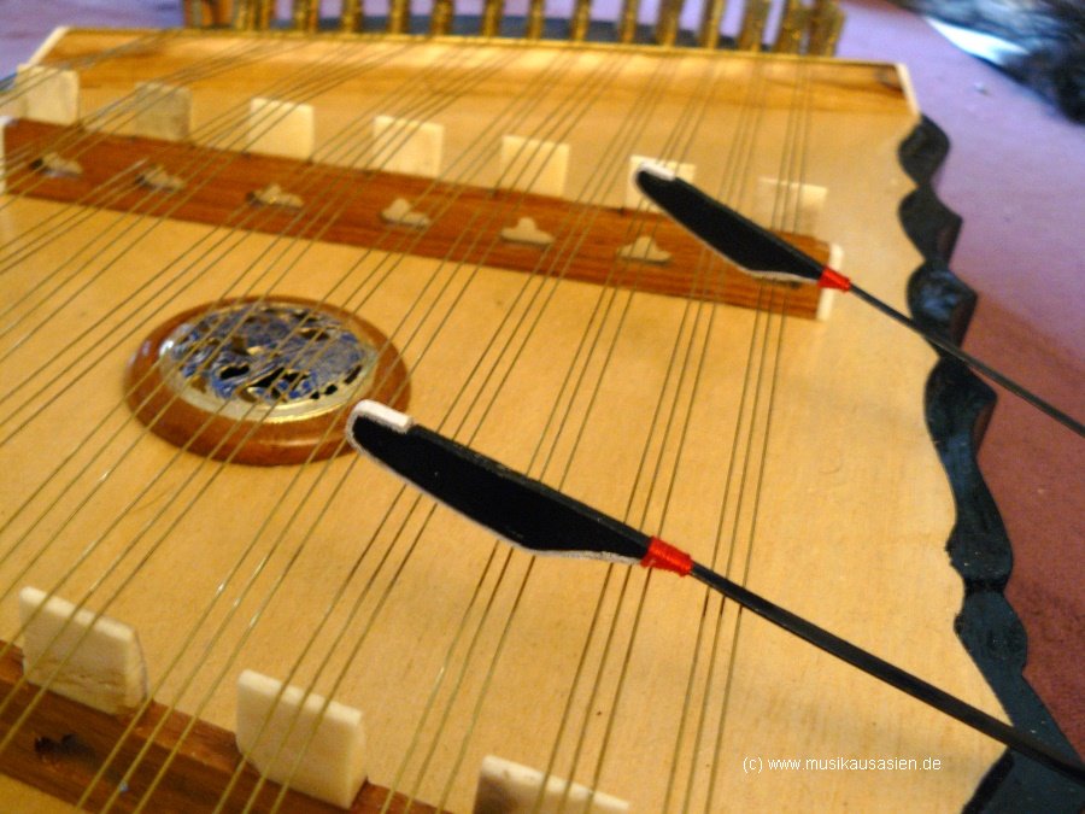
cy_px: 407
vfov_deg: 39.7
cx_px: 542
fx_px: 1128
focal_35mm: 36
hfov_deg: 51.4
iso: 200
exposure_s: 1/8
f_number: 2.8
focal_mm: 6
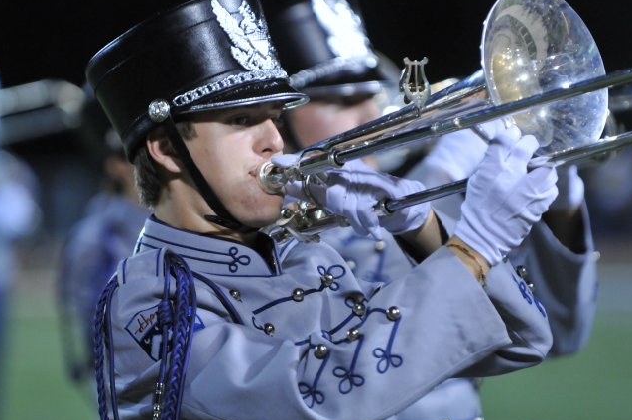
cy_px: 171
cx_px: 256
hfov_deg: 5.5
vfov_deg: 3.6
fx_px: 6610
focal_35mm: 377
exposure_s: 1/160
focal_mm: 200
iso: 1600
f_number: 2.8
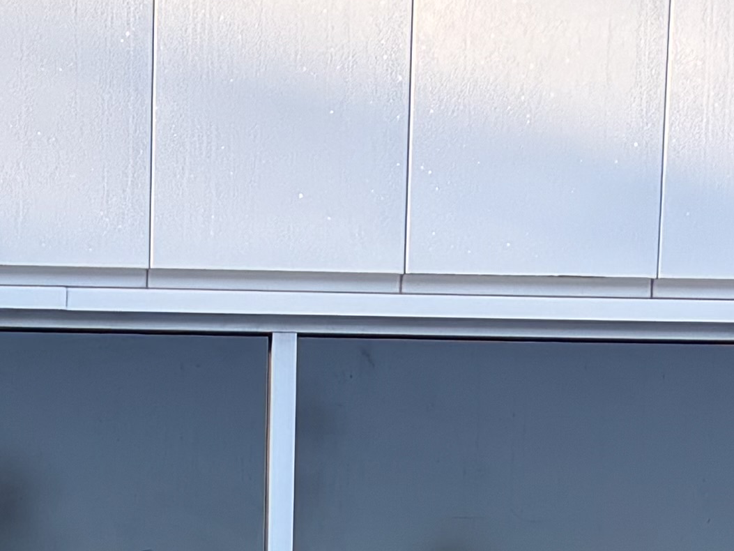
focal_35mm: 141
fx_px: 2990
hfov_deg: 13.7
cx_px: -95
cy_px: 1442
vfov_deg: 9.1
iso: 40
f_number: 1.6
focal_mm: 5.96
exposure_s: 1/190
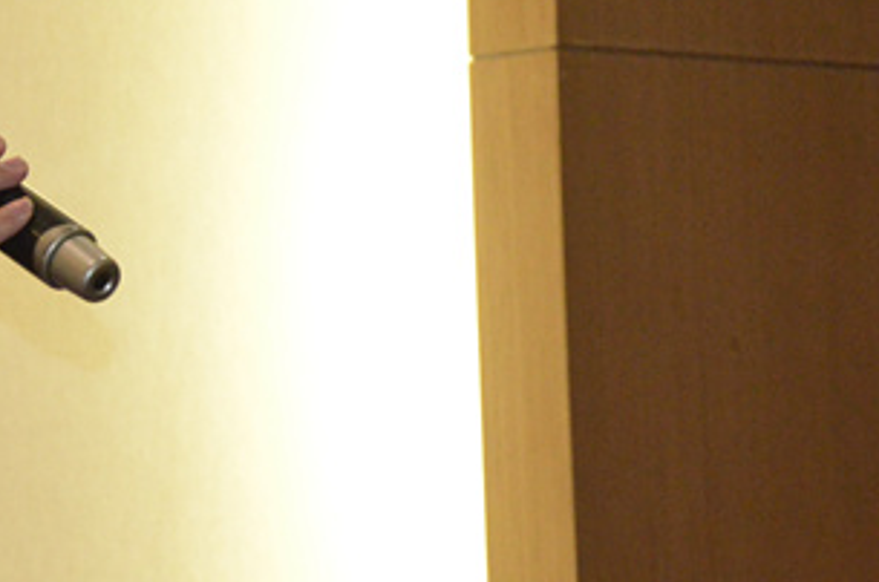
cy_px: 261
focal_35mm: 315
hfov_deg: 6.5
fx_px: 7675
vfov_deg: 4.3
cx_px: -193
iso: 4500
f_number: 5.6
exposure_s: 1/160
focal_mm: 80
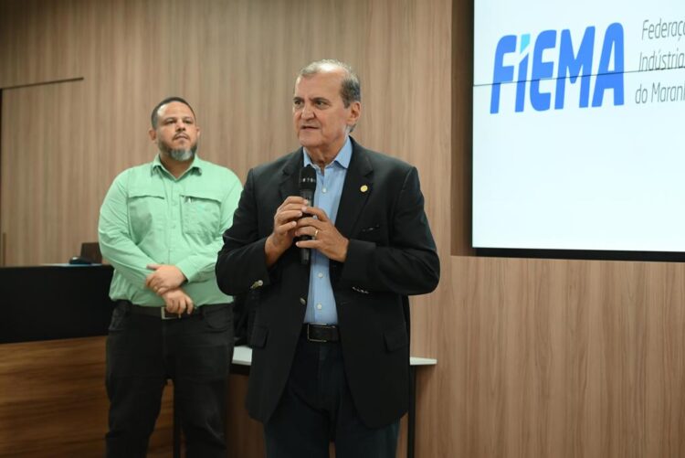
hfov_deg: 36.9
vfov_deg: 25.1
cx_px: 342
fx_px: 1028
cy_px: 229
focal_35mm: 54
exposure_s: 1/160
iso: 2000
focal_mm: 54
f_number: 4
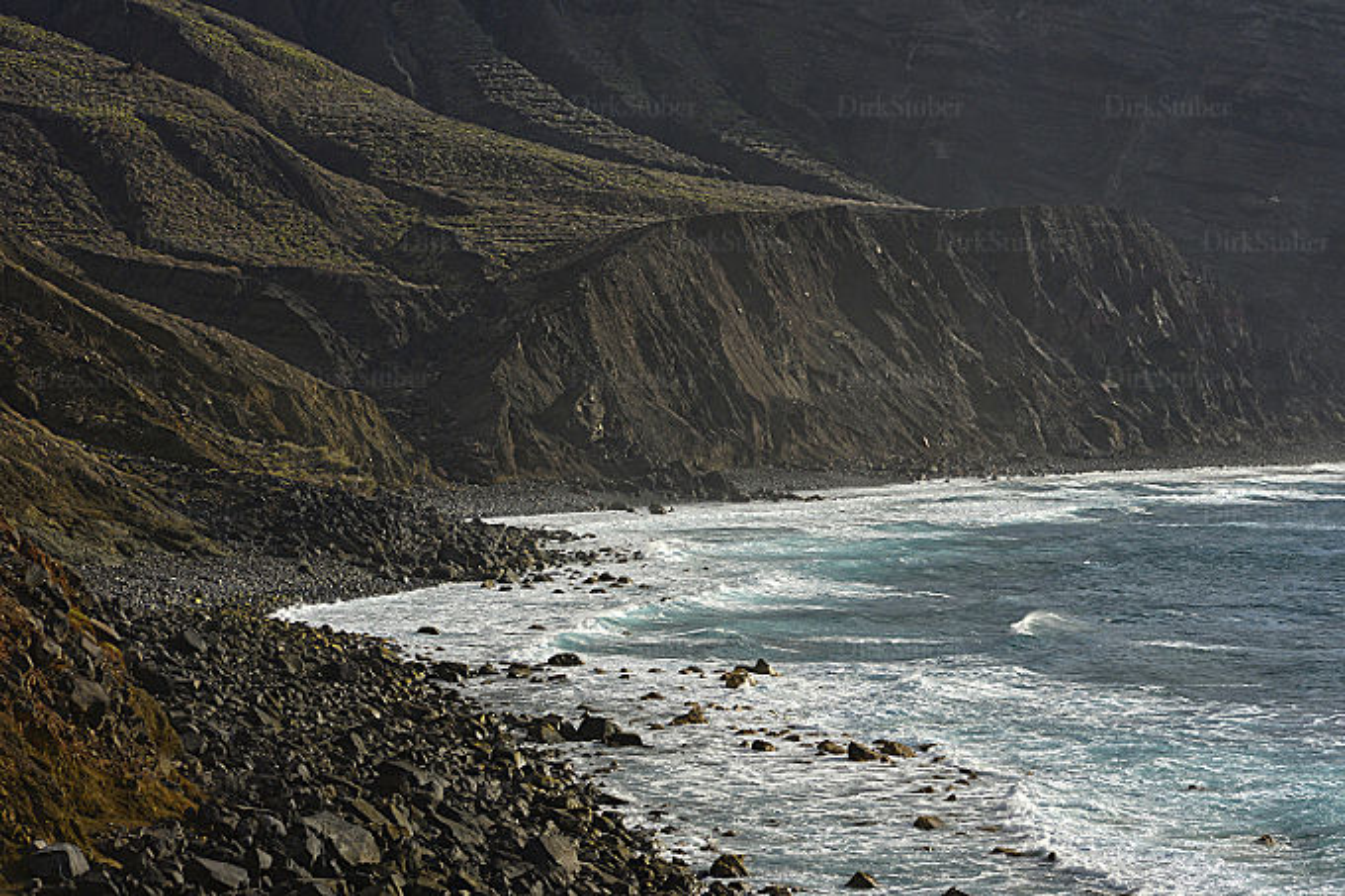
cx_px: 672
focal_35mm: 85
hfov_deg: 23.9
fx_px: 3175
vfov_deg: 16.1
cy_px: 448
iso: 100
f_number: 6.3
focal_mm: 85
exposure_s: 1/1000
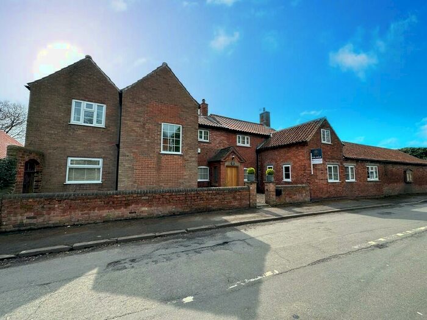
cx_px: 214
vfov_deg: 85.7
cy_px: 160
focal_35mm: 14
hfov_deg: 102.1
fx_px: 173
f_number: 2.2
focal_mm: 2.22
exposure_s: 1/1043
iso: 50
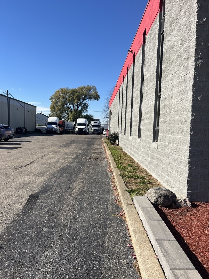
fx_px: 209
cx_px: 104
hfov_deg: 53.1
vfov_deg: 67.3
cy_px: 140
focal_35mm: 26
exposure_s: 1/4149
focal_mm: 5.1
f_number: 1.6
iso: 50
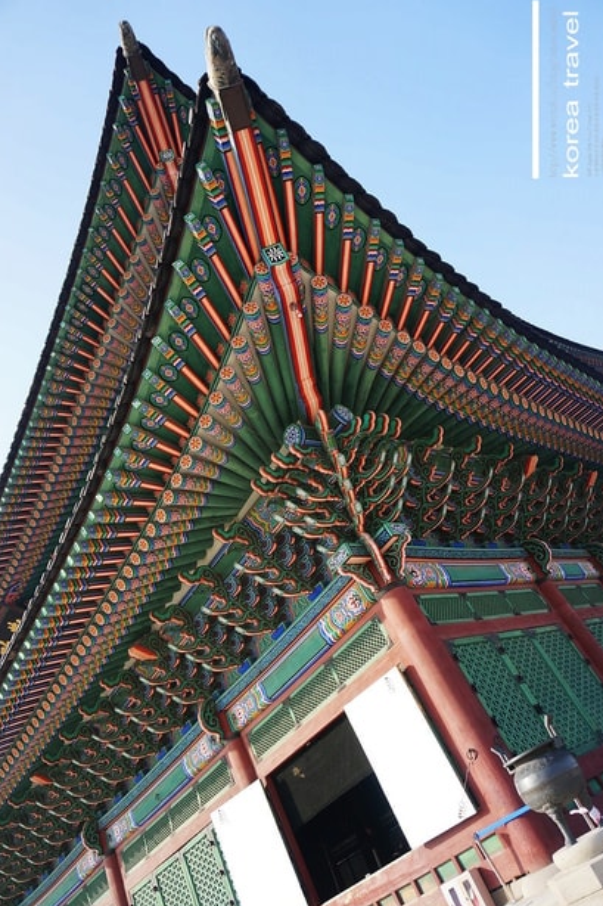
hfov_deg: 51.3
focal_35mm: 25
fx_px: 628
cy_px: 449
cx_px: 302
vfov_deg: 71.5
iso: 100
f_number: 3.5
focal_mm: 16
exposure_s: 1/400
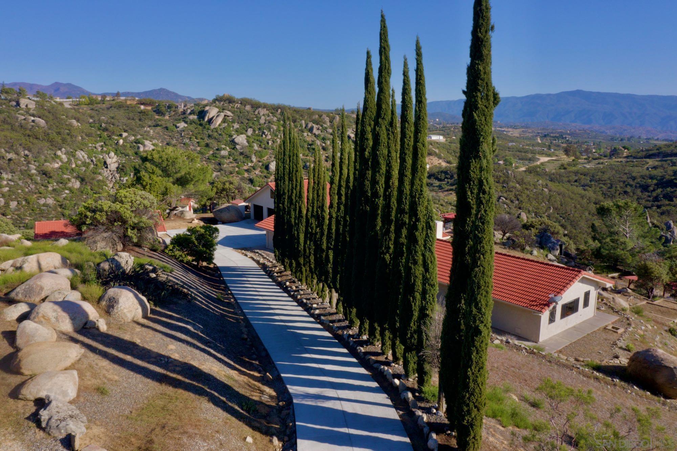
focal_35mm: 28
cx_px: 338
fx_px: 526
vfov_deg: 46.4
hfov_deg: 65.5
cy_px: 226
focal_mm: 10.26
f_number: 11
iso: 100
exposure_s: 1/240
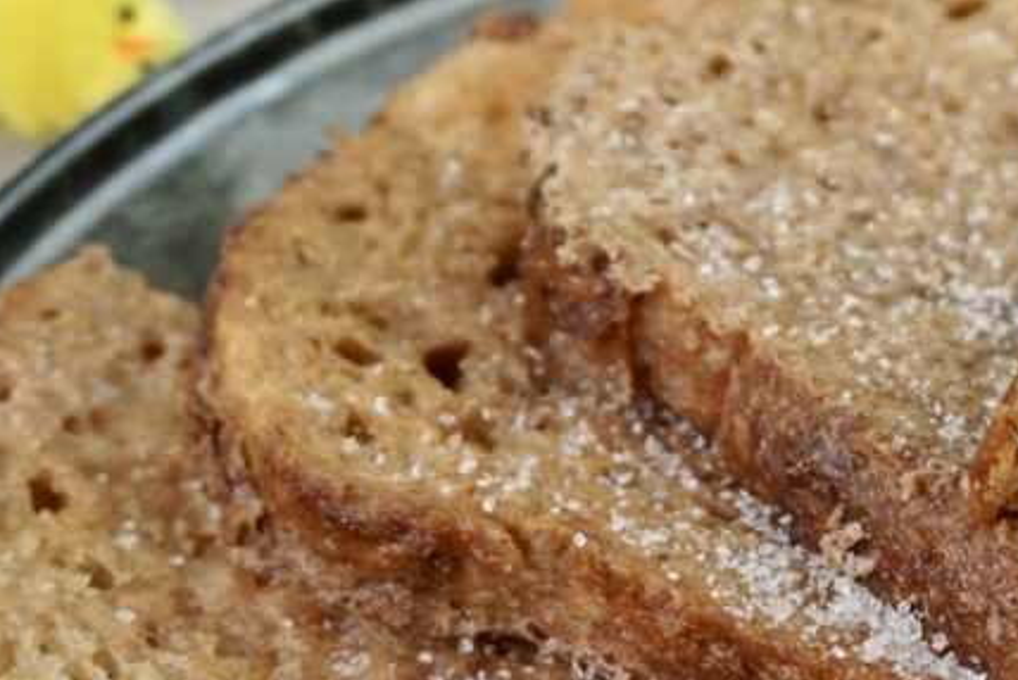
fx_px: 3424
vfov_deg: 11.3
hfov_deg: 16.1
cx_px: 1272
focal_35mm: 121
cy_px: 606
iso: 400
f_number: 4.5
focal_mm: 24
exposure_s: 1/160
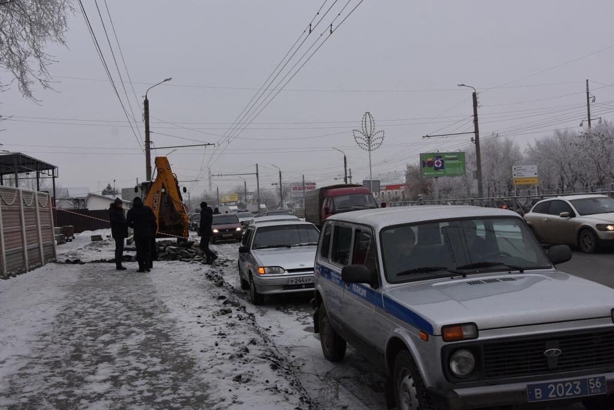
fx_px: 665
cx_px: 307
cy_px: 205
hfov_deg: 49.5
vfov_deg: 34.2
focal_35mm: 39
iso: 500
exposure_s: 1/500
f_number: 8
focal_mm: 26
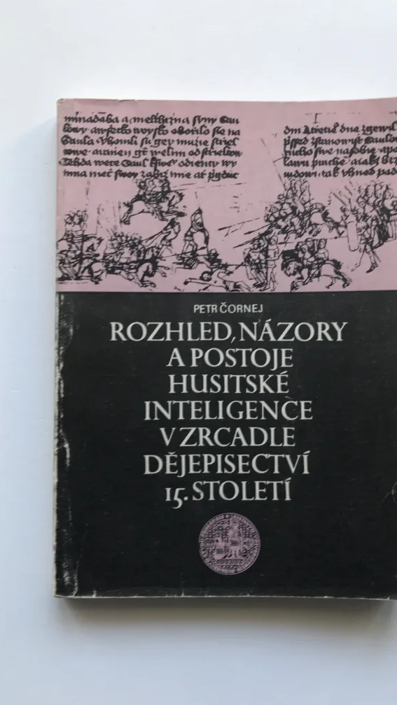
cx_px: 229
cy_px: 355
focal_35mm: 31
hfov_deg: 37.7
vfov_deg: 62.6
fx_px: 580
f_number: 1.8
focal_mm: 3.99
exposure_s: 1/50
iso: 32
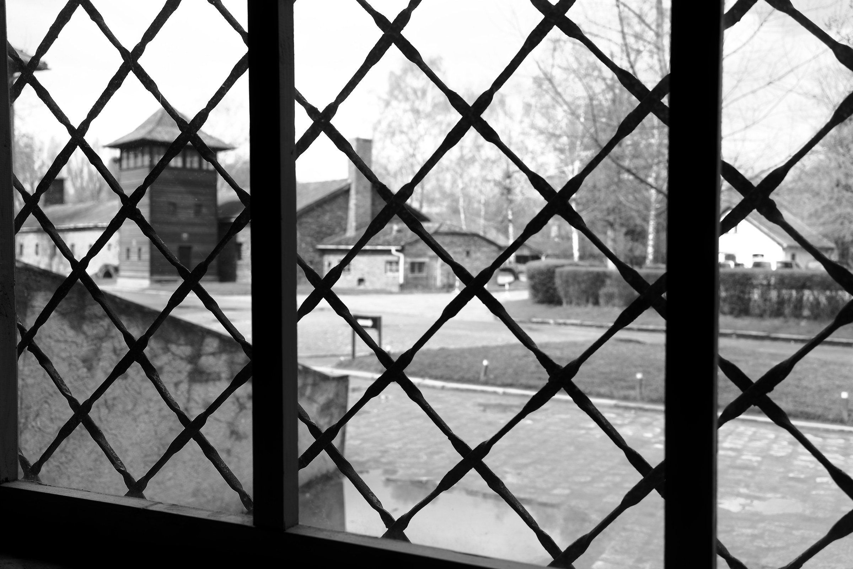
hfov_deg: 54.4
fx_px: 829
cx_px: 426
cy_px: 284
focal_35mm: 35
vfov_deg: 37.9
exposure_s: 1/60
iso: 100
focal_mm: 35
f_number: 5.6
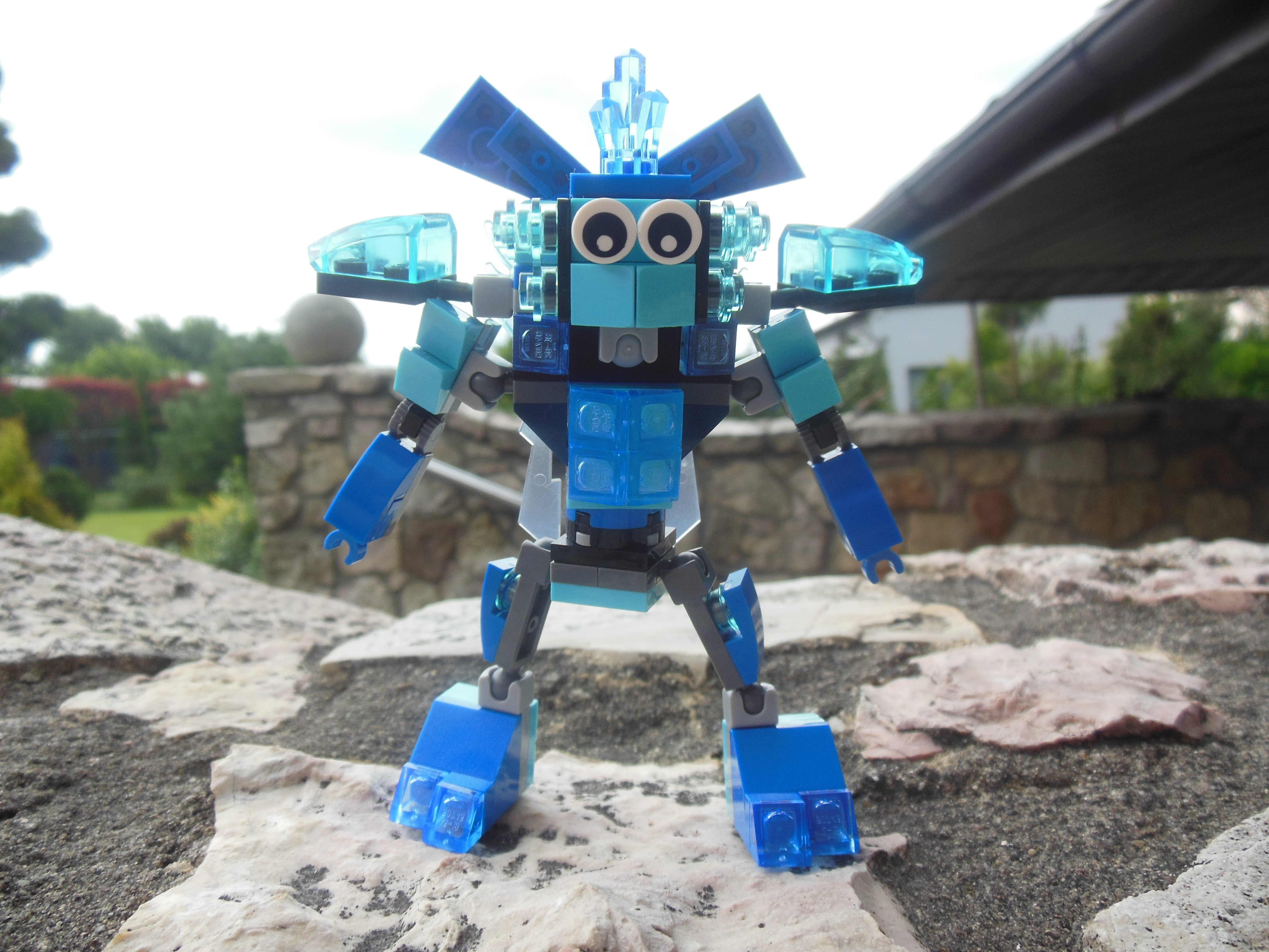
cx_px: 634
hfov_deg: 69.4
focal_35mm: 25
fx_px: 916
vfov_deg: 54.9
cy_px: 476
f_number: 3.2
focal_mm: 4.5
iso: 125
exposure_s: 1/125
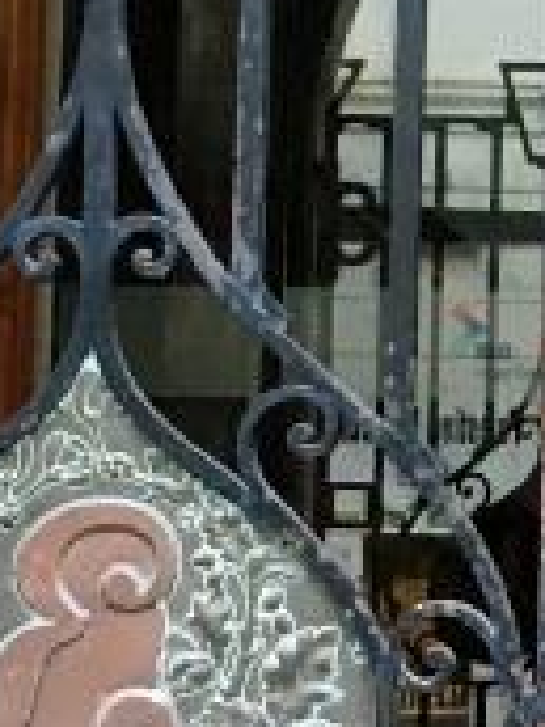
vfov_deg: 11.4
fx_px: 3632
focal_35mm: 173
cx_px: 760
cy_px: 68
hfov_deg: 8.4
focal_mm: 4.15
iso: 40
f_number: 2.2
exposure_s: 1/33
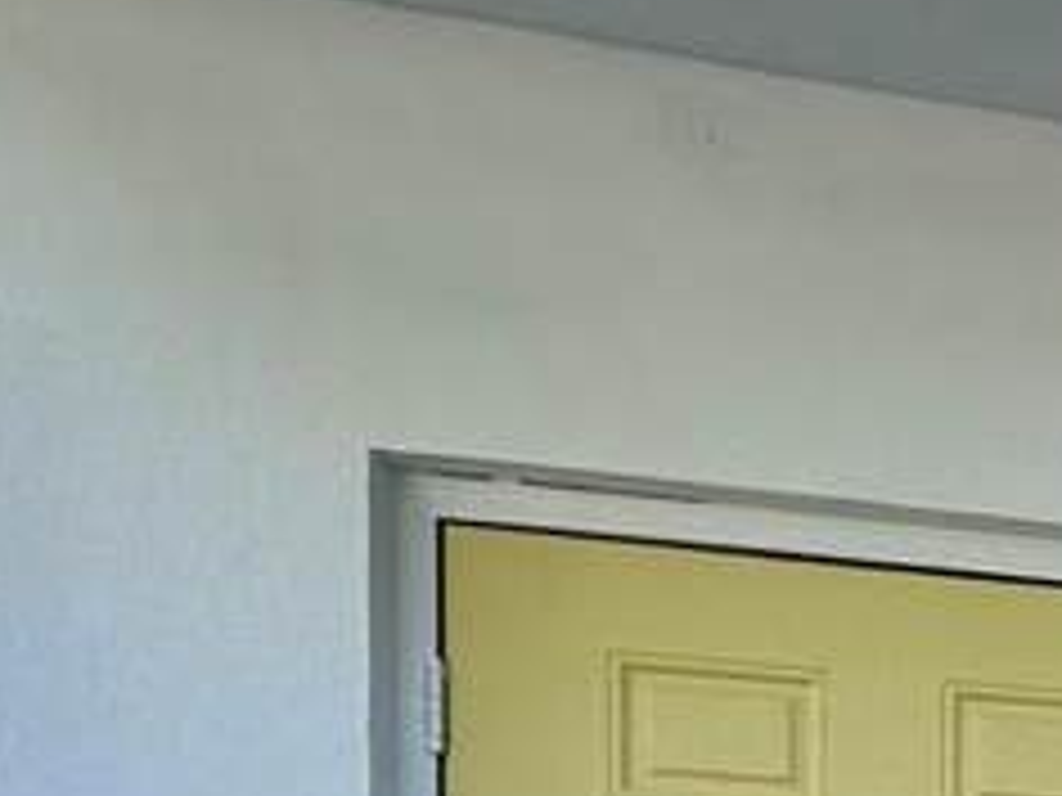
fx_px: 2332
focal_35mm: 76
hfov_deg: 17.8
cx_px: 2133
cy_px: 1295
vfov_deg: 17.0
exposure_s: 1/535
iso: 40
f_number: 2.2
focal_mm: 2.22
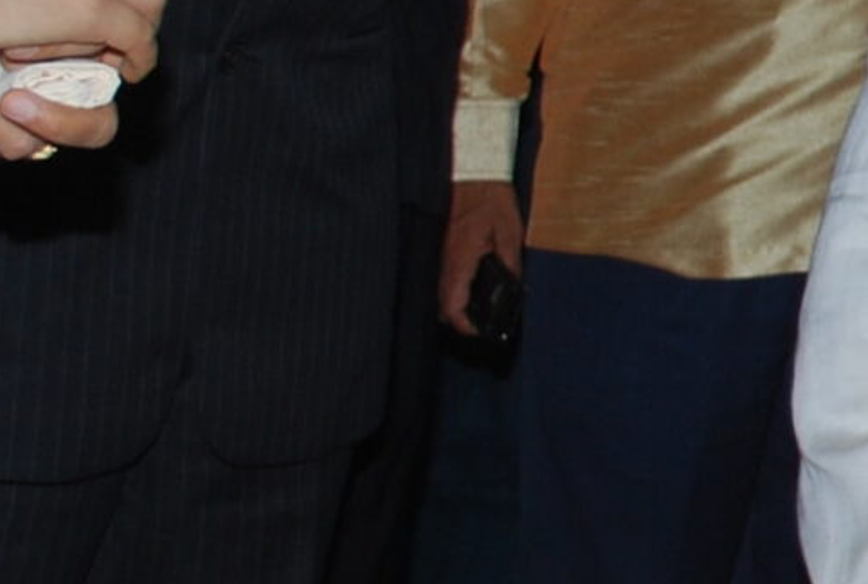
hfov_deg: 8.8
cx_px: 2193
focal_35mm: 207
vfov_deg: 6.6
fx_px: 5003
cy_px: -87
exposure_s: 1/125
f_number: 5.6
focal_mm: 26
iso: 200
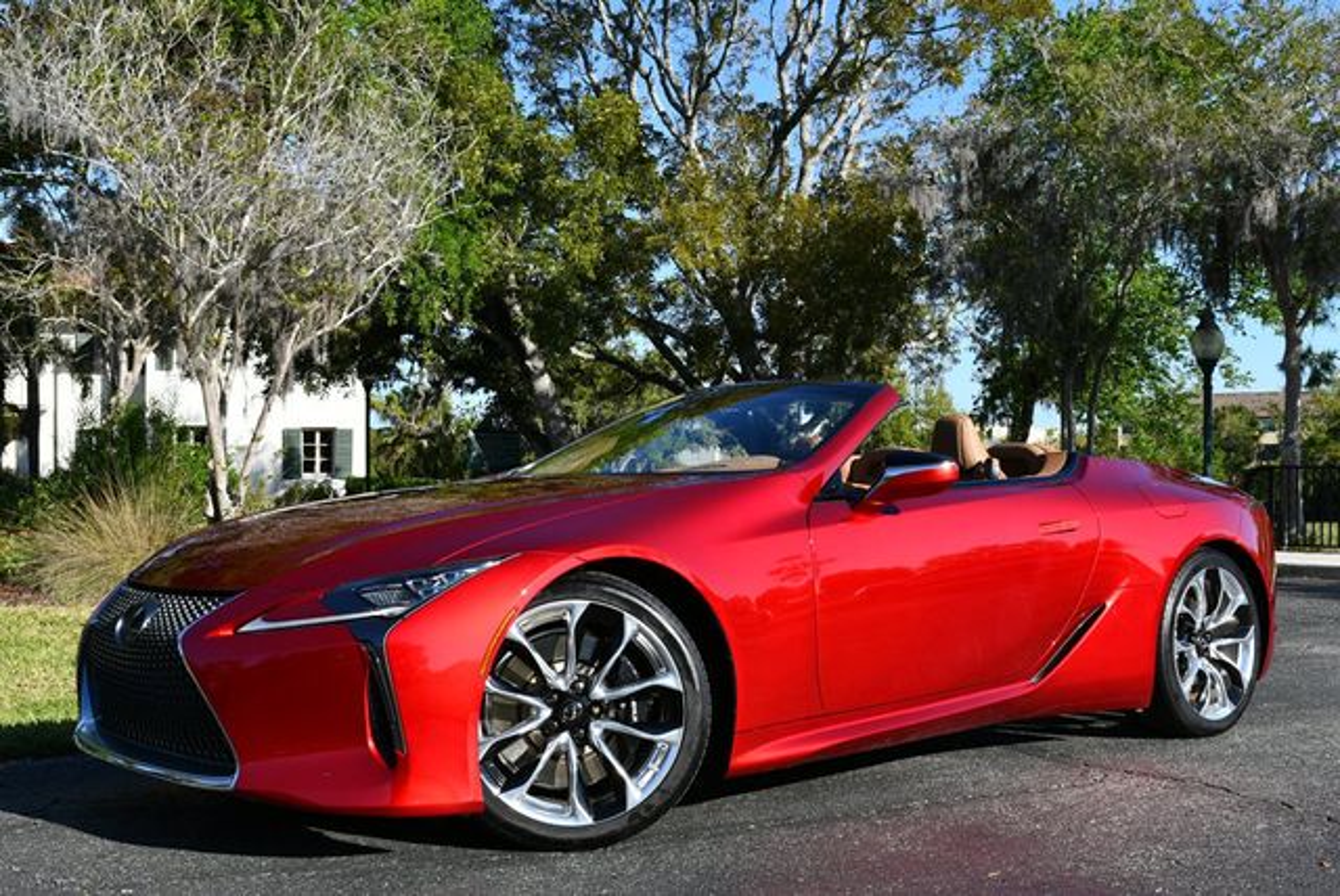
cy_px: 448
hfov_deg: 44.5
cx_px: 670
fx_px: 1639
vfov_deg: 30.6
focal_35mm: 44
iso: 100
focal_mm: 22
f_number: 8
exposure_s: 1/250
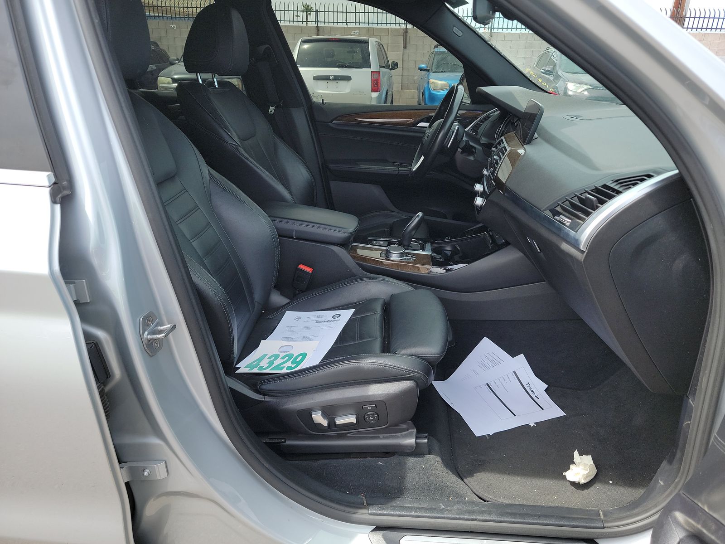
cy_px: 272
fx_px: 503
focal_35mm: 24
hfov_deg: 71.6
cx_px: 362
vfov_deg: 56.8
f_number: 1.8
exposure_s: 1/249
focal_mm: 6.7
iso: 50
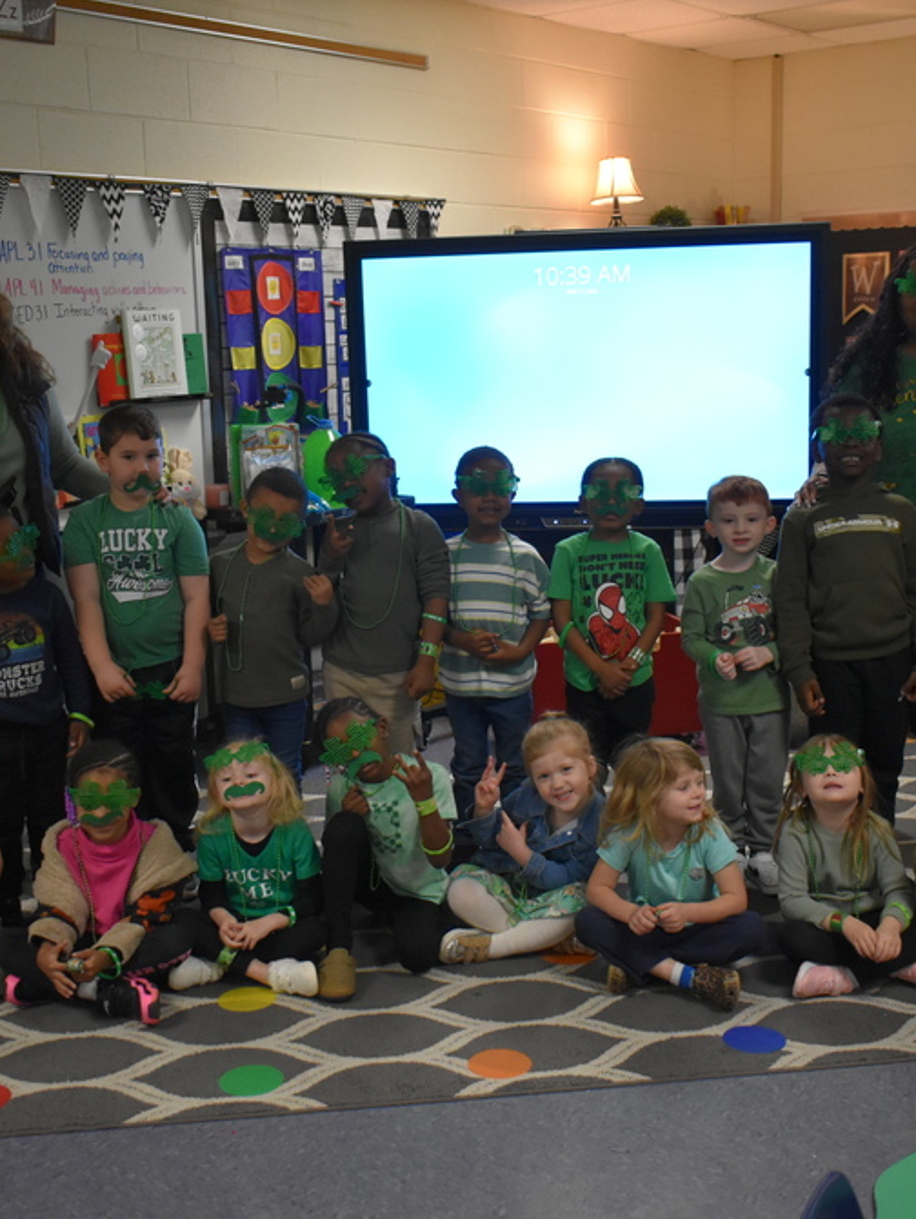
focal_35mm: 44
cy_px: 604
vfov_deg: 42.9
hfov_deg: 32.9
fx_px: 1551
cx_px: 443
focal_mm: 20
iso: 2200
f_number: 3.5
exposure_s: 1/125
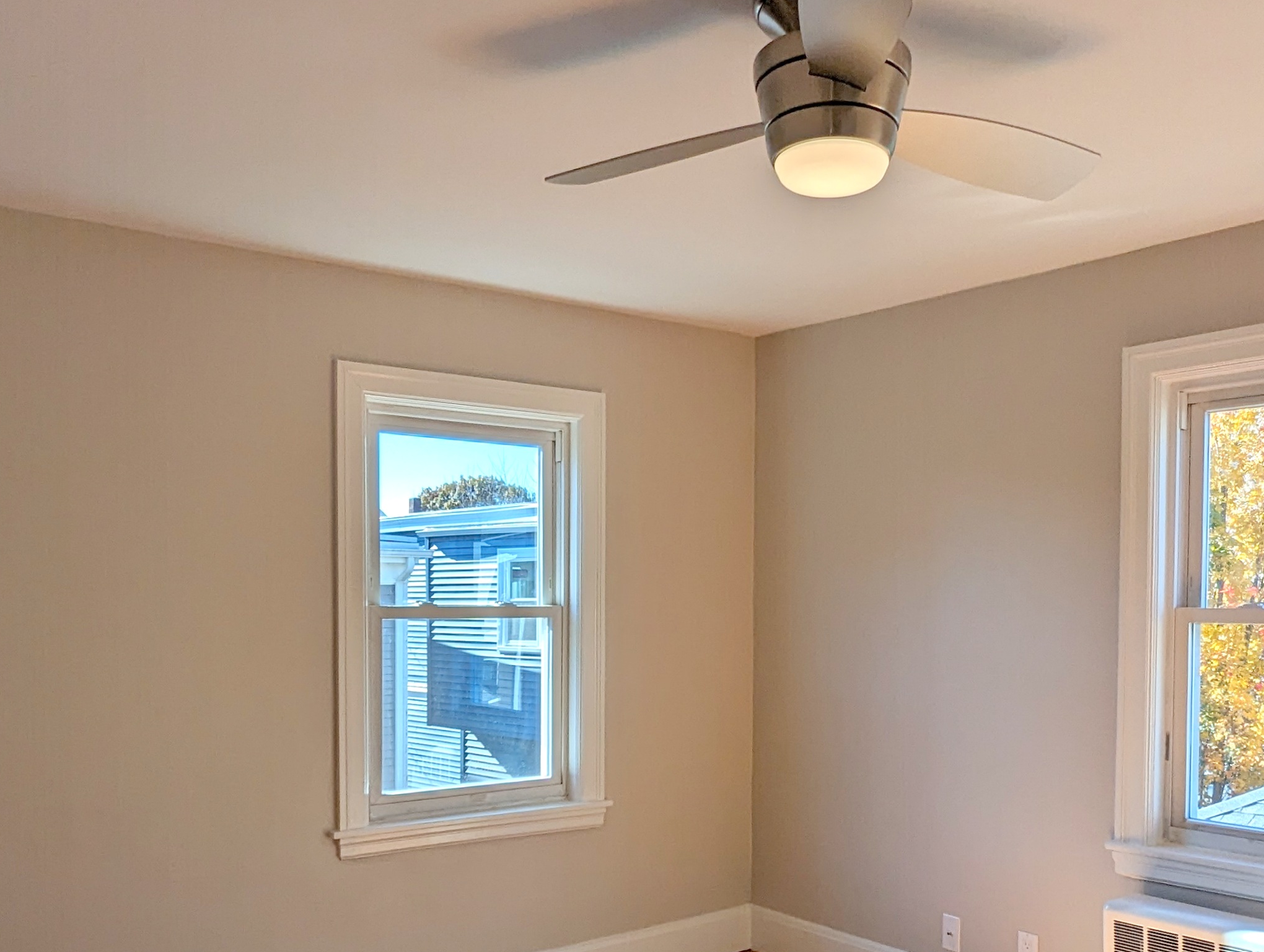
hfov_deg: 56.7
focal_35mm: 32
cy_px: 633
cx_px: 690
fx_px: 1170
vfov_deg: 43.6
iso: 51
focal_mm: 2.35
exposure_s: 1/659
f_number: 2.2
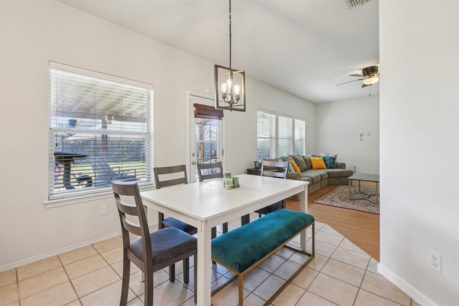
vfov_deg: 77.3
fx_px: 191
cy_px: 153
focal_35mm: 15
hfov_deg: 100.4
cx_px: 230
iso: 400
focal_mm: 10
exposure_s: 1/30
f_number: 8
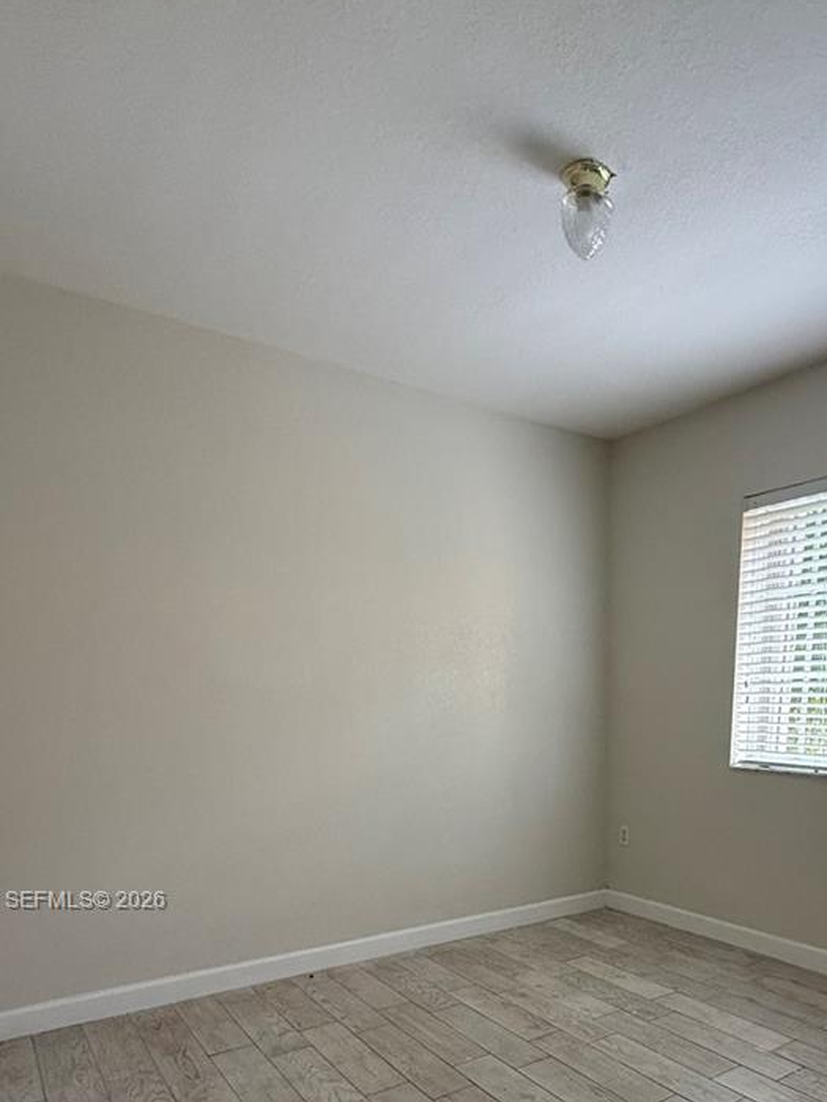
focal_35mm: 24
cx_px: 583
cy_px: 902
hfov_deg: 55.0
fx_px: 765
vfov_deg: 64.4
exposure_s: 1/99
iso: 320
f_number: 2.2
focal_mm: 2.22
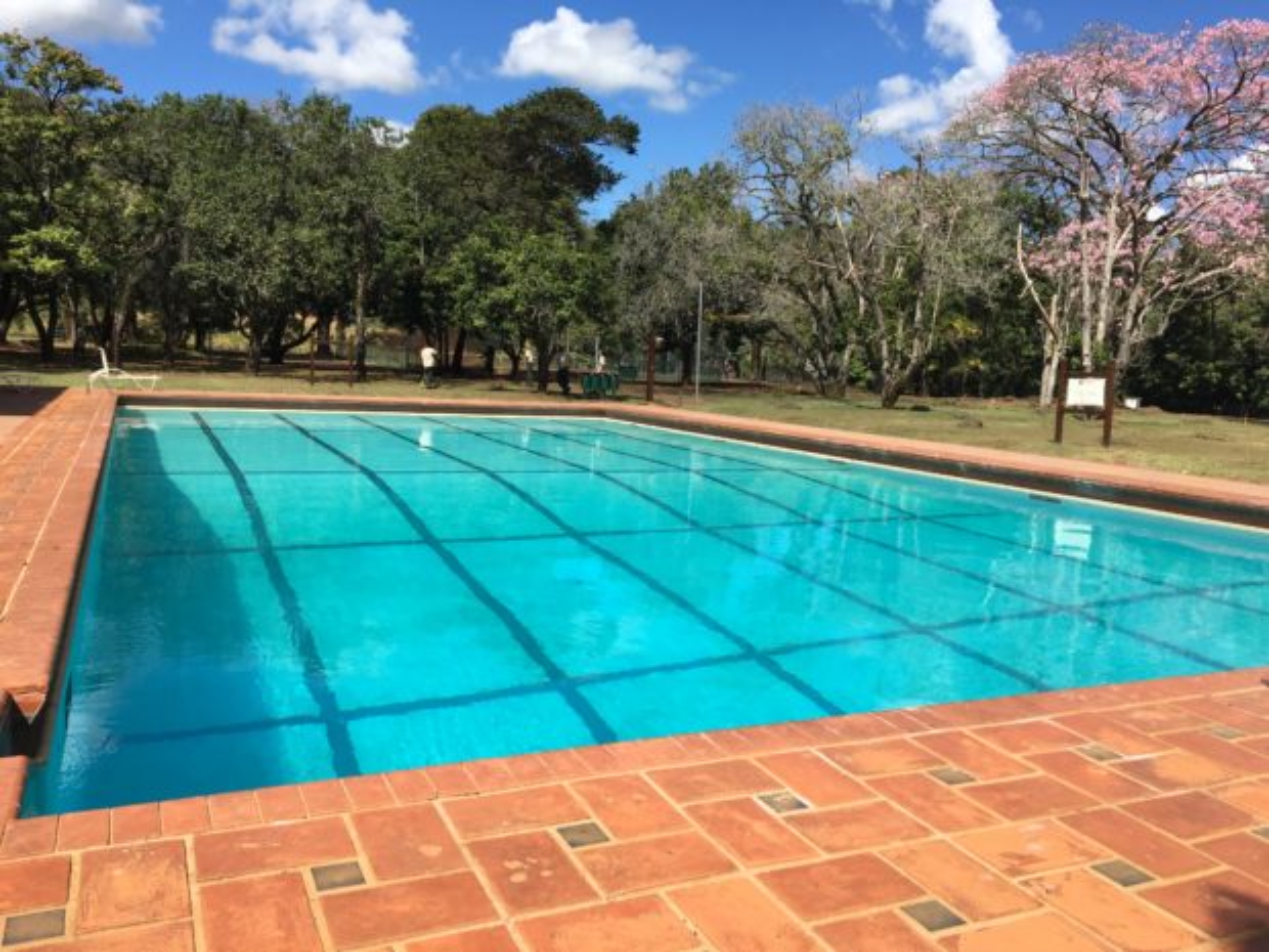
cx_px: 634
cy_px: 476
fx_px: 1063
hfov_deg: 61.7
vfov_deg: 48.2
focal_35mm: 29
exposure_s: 1/1374
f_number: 2.2
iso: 25
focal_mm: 4.15
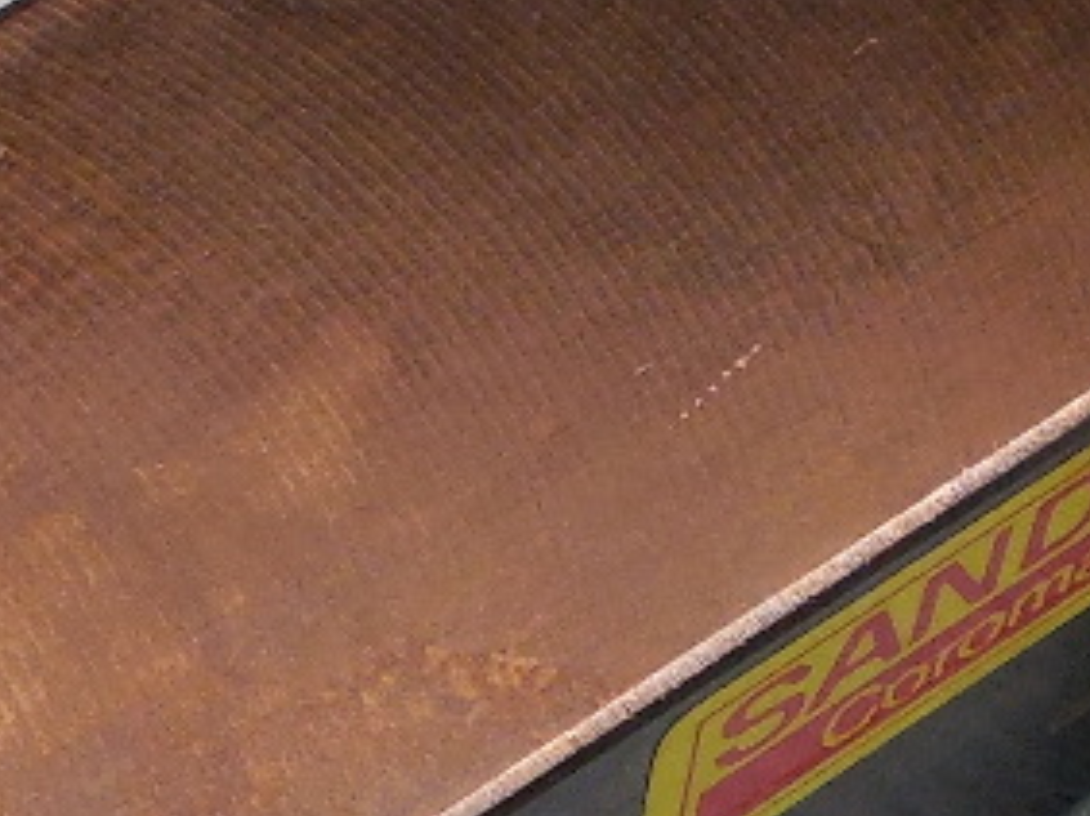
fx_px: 4468
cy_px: 893
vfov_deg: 10.3
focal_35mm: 142
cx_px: 224
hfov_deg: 13.8
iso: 280
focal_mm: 4.5
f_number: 3.3
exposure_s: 1/30
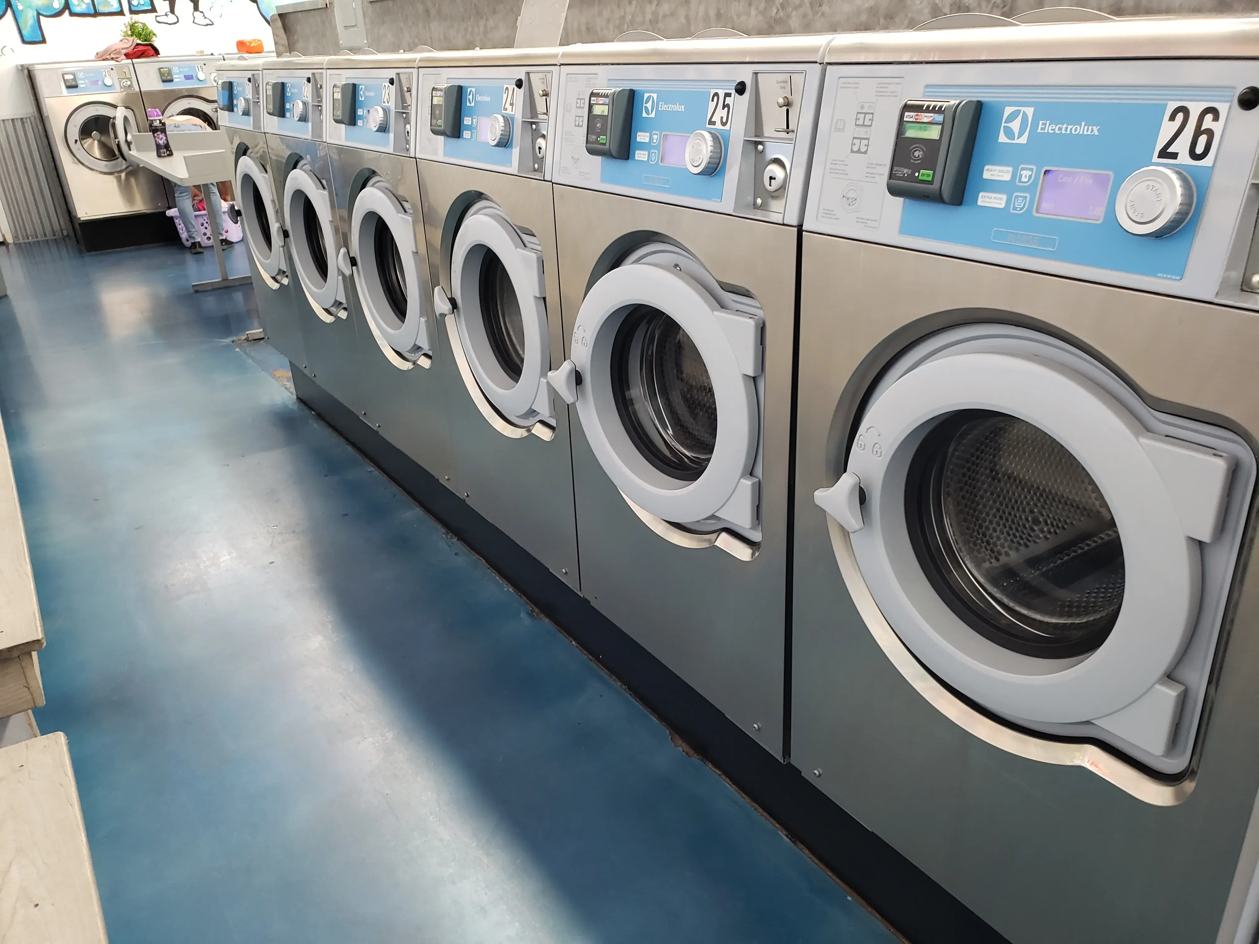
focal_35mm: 26
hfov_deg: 67.3
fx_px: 946
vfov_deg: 53.1
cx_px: 630
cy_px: 472
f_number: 2.4
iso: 250
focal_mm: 4.3
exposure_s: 1/24
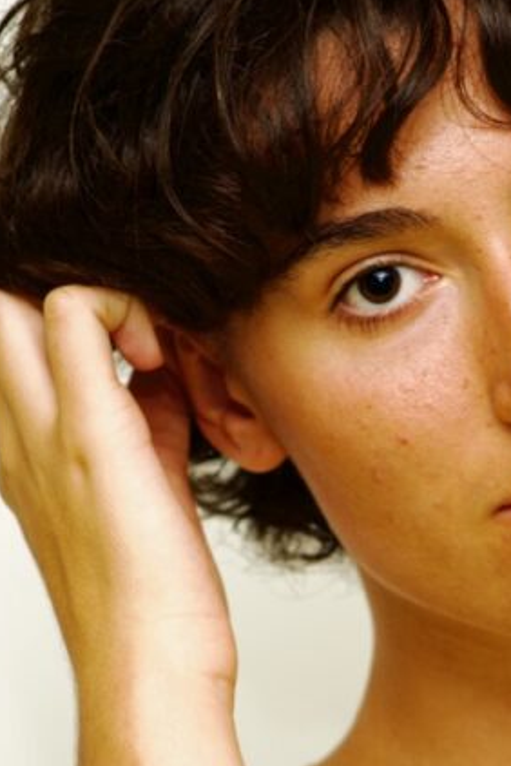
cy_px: 650
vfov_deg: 10.0
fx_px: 4386
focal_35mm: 206
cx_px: 512
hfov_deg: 6.6
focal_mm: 85
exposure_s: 1/200
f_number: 4
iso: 640
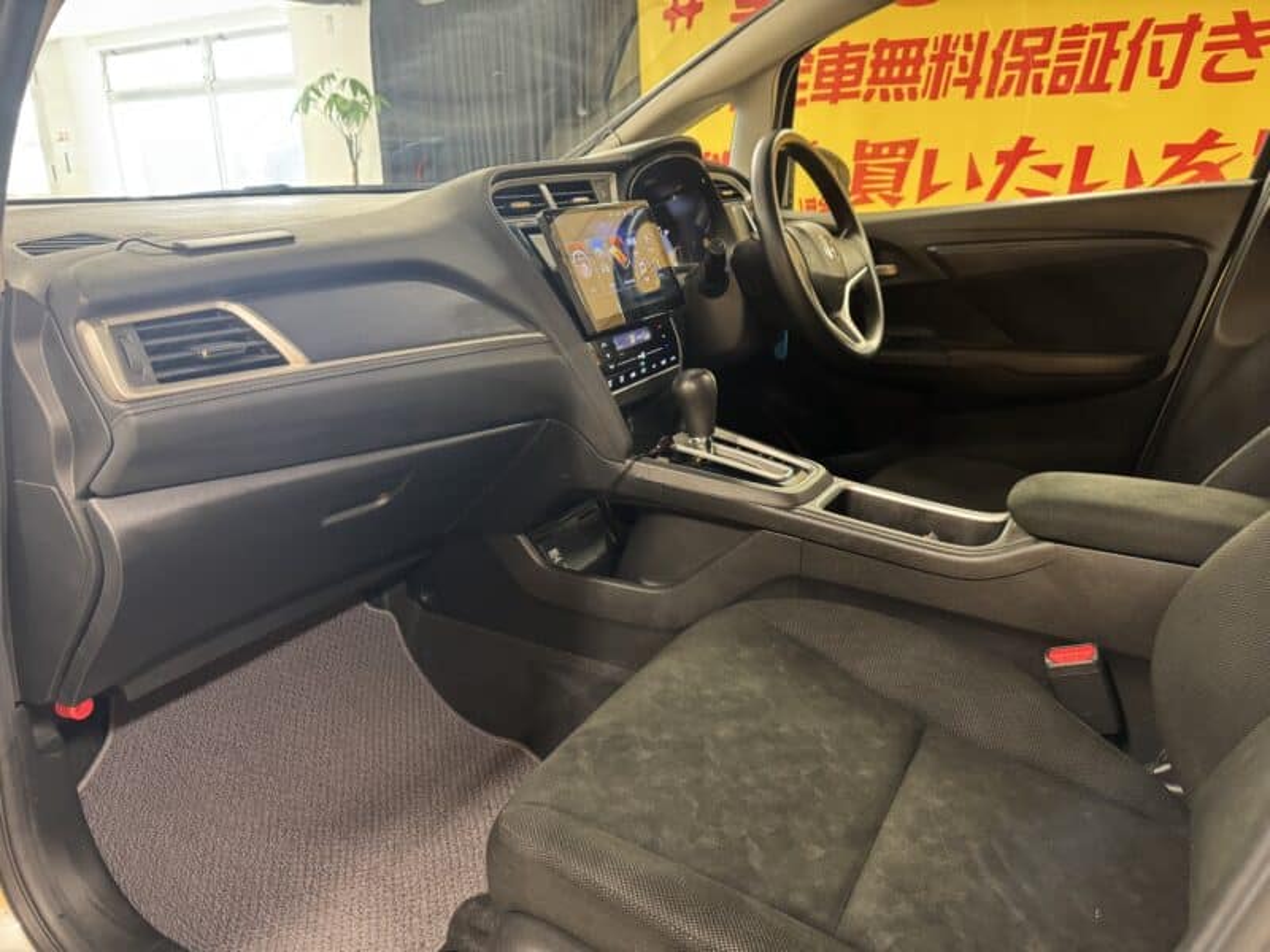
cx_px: 635
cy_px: 476
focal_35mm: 24
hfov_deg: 71.6
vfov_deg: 56.8
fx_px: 881
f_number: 1.78
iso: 640
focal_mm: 6.76
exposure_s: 1/33
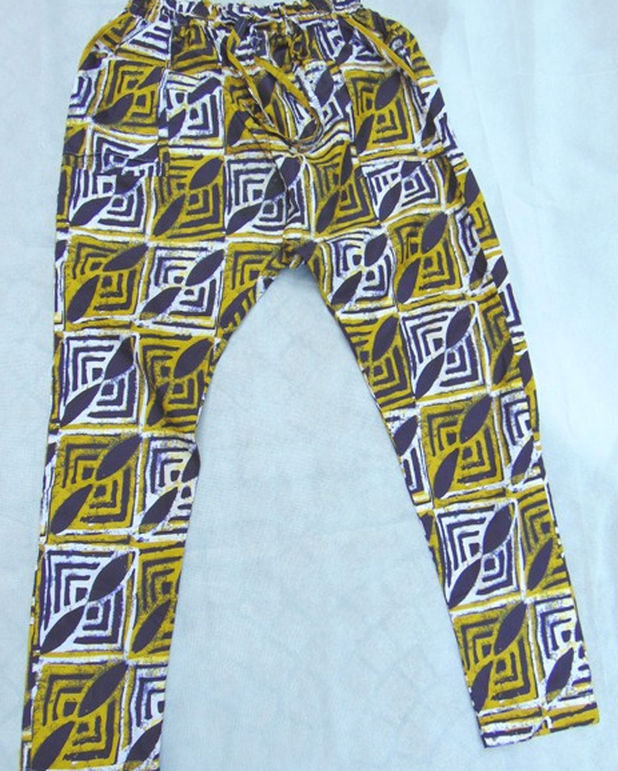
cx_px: 319
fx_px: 617
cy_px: 394
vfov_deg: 64.0
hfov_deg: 53.2
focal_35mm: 27
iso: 80
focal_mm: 4.5
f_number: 3
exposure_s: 1/250
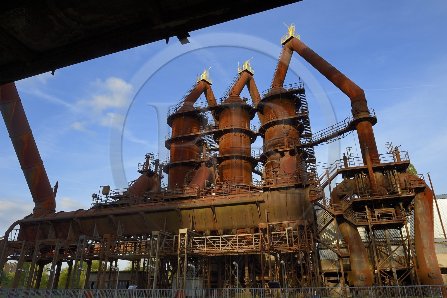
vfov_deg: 53.1
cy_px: 149
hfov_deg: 73.8
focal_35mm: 24
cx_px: 224
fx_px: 298
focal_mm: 24
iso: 400
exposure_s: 1/200
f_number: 13
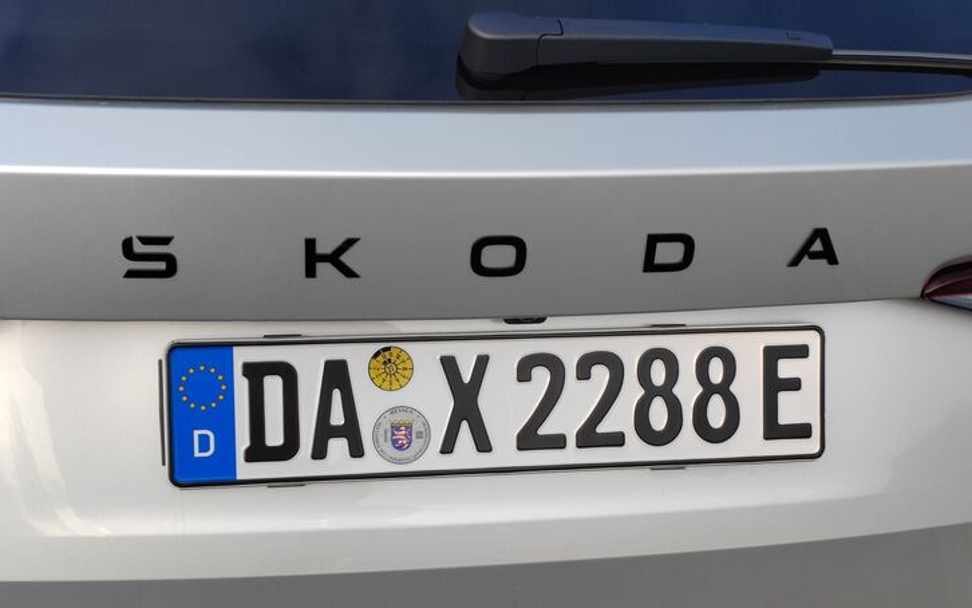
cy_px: 367
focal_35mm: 58
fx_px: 1537
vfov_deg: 22.3
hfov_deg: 35.1
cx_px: 490
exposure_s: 1/640
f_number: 1.9
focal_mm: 5.52
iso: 100
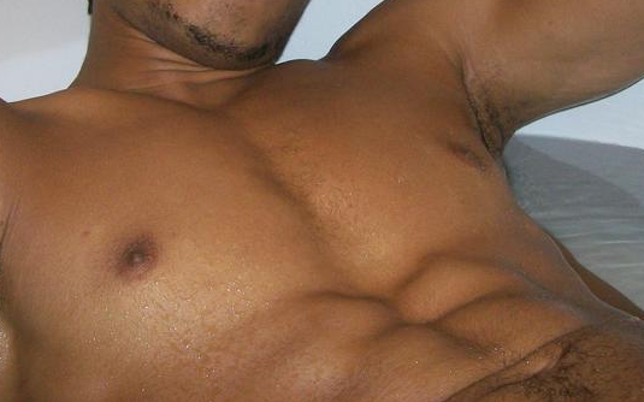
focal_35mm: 57
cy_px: 45
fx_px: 1000
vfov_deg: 22.2
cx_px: 311
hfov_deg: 35.7
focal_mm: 6
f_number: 2.7
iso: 140
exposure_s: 1/64
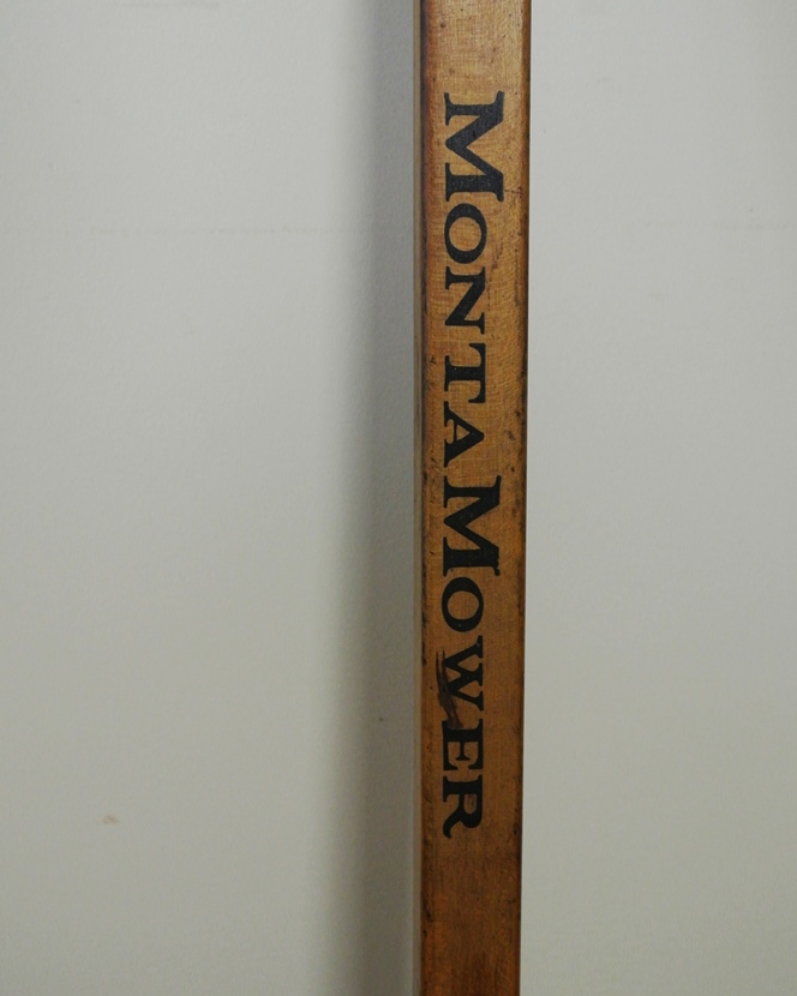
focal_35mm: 77
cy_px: 479
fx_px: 2270
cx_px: 400
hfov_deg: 19.9
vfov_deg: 24.7
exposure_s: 1/30
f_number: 5.3
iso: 800
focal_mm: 25.2
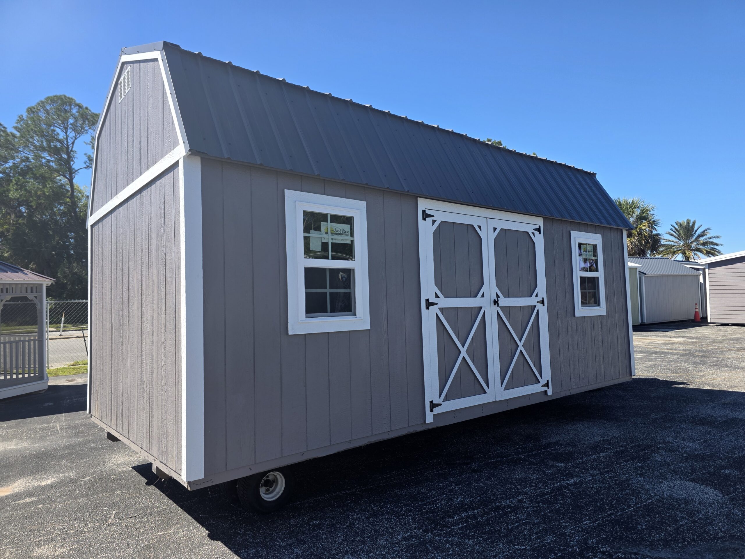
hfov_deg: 73.9
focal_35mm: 23
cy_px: 280
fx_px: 495
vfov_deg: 58.9
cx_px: 372
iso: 80
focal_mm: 6.3
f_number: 1.7
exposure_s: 1/2874
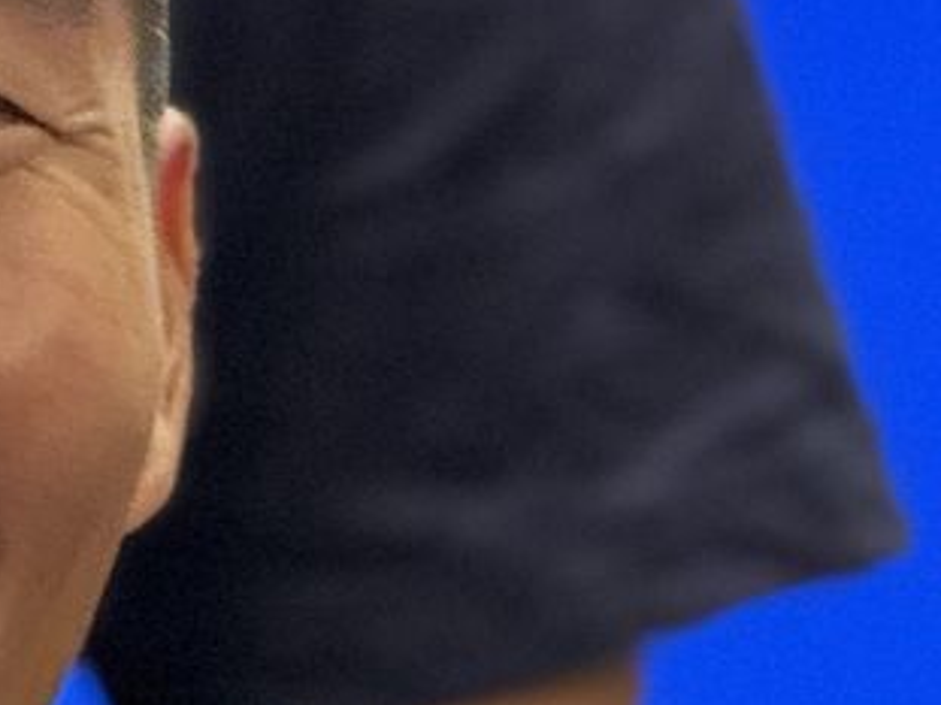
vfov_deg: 3.0
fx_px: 13424
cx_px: -799
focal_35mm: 494
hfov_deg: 4.0
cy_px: 354
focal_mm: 15.66
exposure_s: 1/40
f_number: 2.8
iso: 800
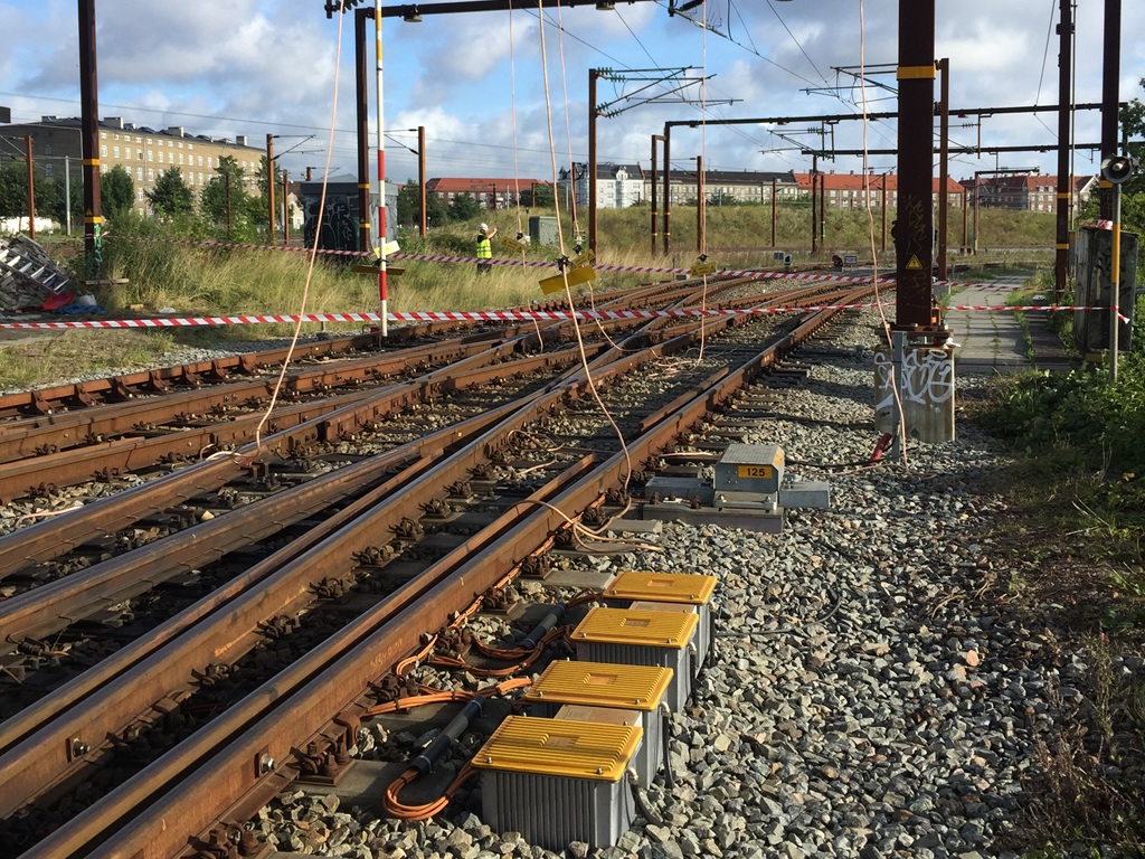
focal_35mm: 29
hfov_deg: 61.7
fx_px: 959
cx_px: 572
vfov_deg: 48.2
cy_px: 430
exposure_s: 1/1276
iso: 32
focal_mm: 4.15
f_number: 2.2
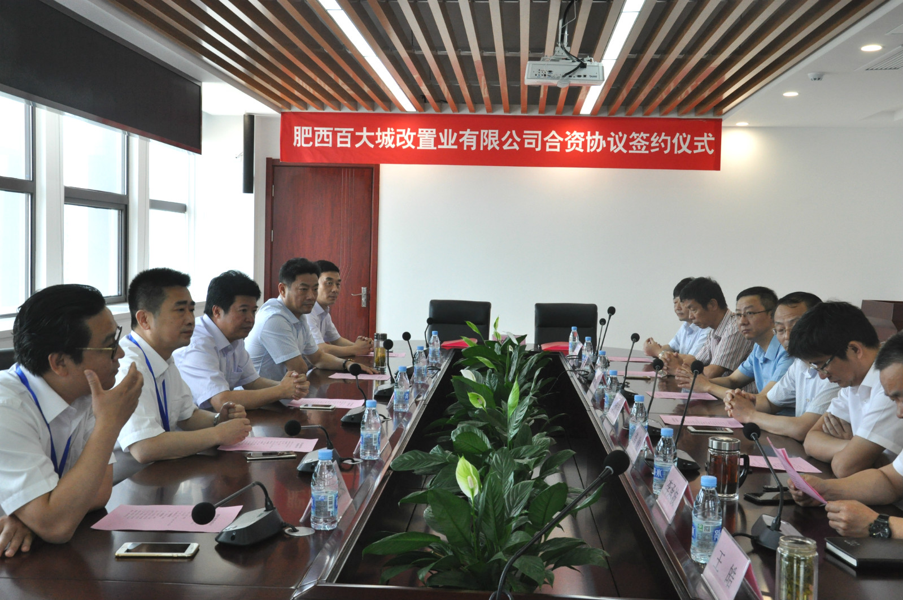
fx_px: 977
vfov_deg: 34.1
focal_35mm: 39
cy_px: 300
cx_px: 452
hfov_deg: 49.6
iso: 1250
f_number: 9
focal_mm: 26
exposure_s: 1/80
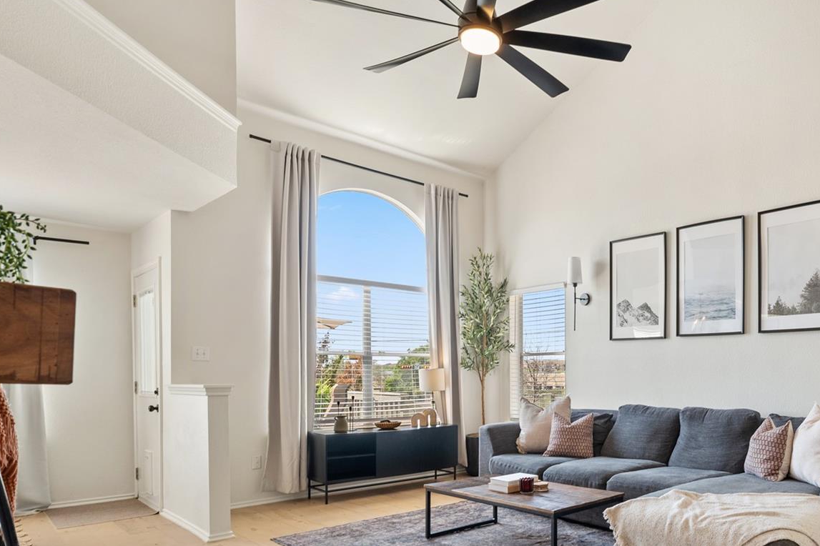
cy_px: 378
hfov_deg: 66.9
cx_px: 618
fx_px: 569
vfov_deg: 50.0
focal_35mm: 25
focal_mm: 14
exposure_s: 1/6
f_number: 8
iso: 250
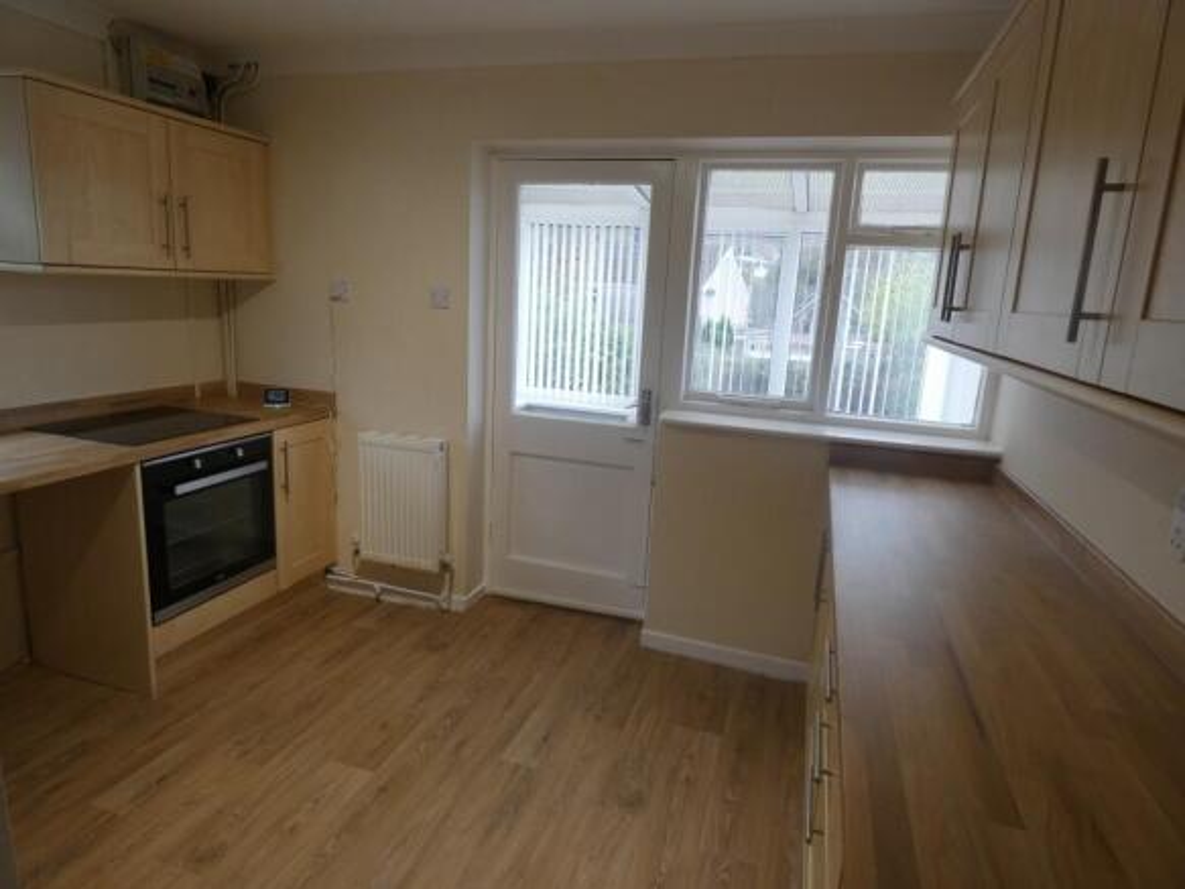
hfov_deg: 81.8
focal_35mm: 20
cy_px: 444
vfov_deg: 66.0
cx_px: 592
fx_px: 685
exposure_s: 1/60
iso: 200
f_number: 2.8
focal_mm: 3.6
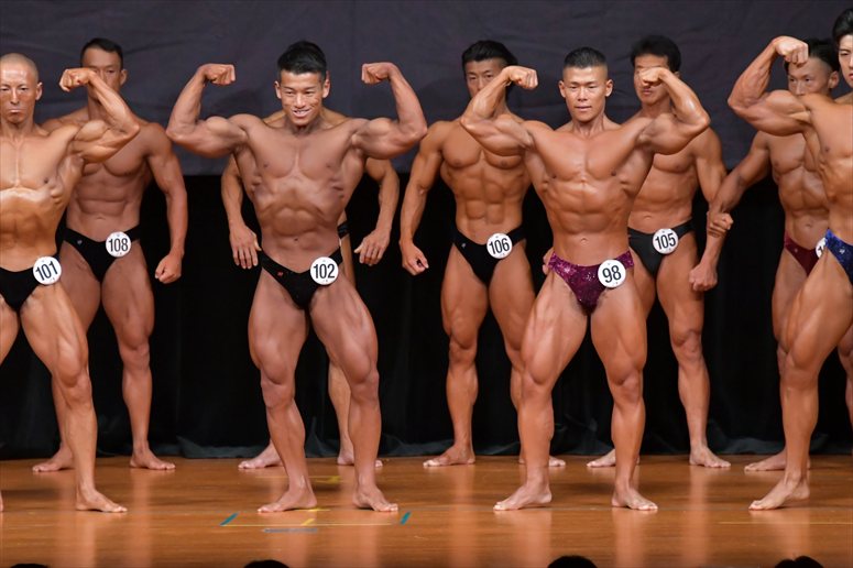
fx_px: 6750
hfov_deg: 7.2
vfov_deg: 4.8
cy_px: 284
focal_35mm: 285
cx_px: 426
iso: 5000
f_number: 5.6
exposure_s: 1/400
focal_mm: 190
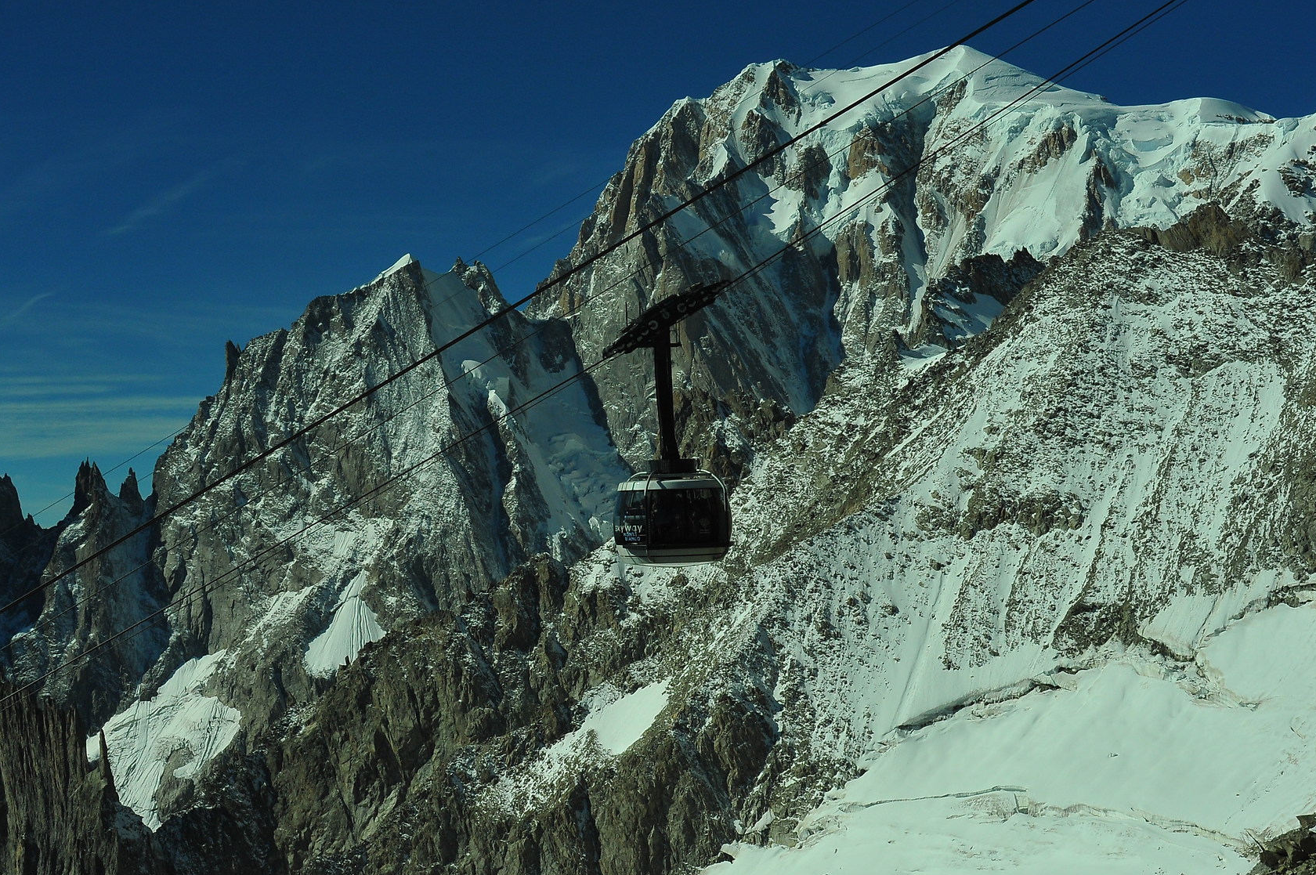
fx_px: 1826
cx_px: 613
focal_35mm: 50
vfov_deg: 26.9
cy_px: 549
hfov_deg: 39.6
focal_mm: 35
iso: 1000
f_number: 16
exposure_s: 1/4000
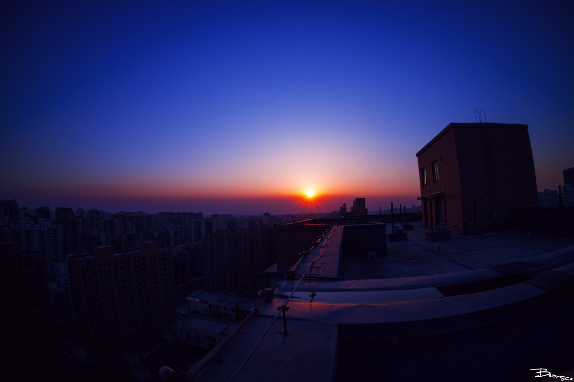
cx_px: 287
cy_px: 191
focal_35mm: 24
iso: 200
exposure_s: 1/160
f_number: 16
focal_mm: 16
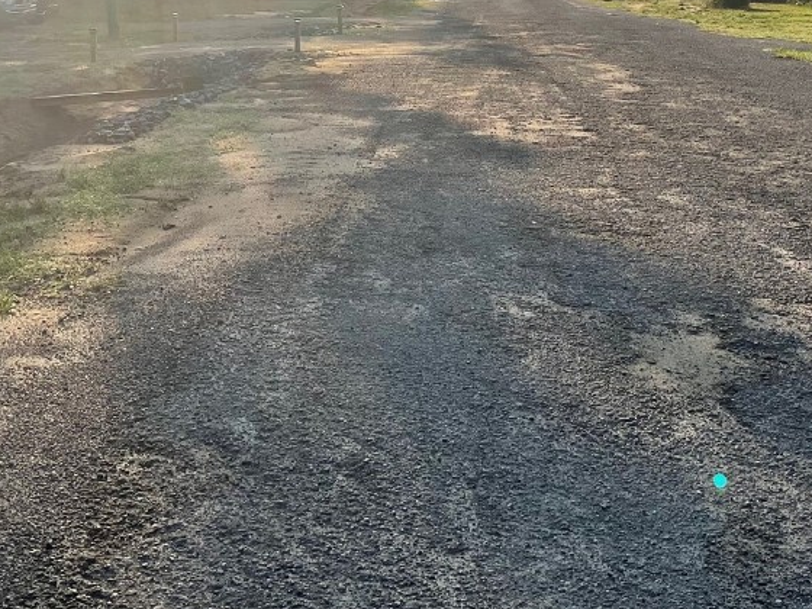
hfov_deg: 36.2
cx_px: 435
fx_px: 1243
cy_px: 65
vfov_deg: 26.6
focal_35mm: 53
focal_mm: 3
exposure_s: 1/3322
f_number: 1.8
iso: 16
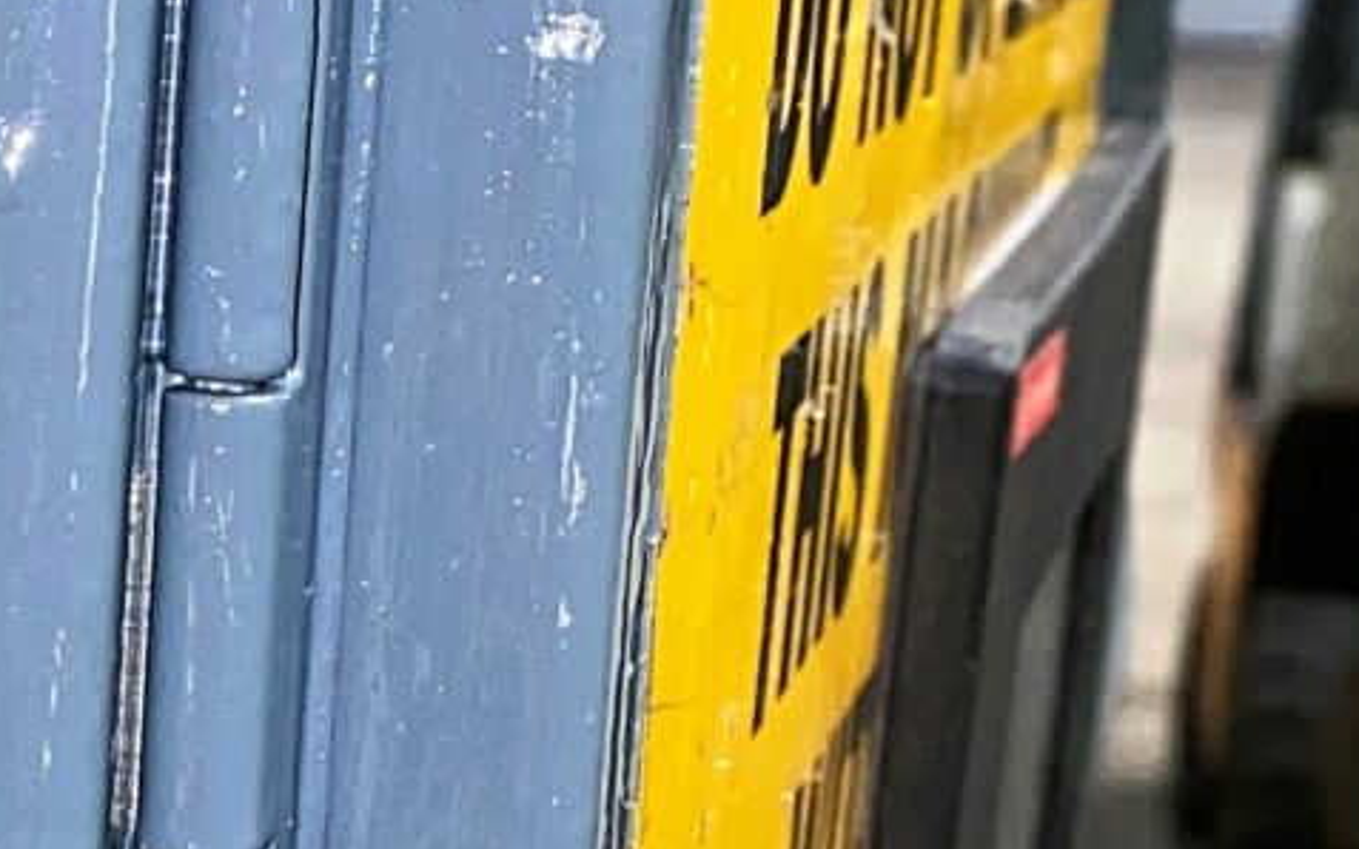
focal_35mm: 148
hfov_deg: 12.5
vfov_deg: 8.8
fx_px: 5481
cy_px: 1014
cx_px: -1293
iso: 32
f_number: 1.8
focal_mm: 4.25
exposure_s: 1/40
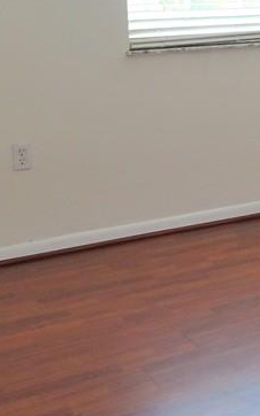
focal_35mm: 72
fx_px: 817
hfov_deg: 16.2
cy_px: 61
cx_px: 412
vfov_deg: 27.8
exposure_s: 1/30
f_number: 3.5
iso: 80
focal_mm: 4.1
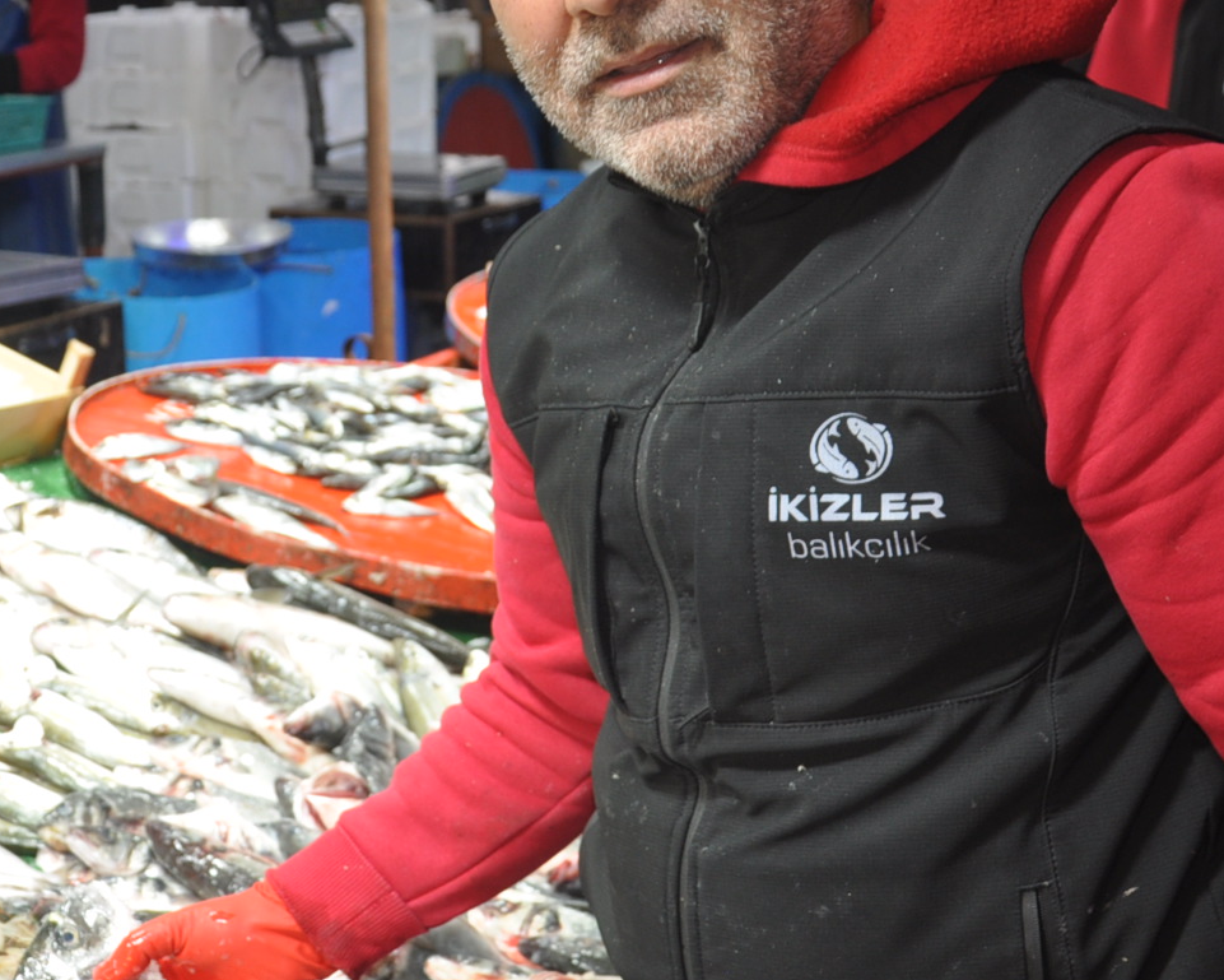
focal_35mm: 69
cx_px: 437
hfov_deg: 27.4
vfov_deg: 22.2
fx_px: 2500
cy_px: 428
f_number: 3.8
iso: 220
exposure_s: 1/200
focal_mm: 22
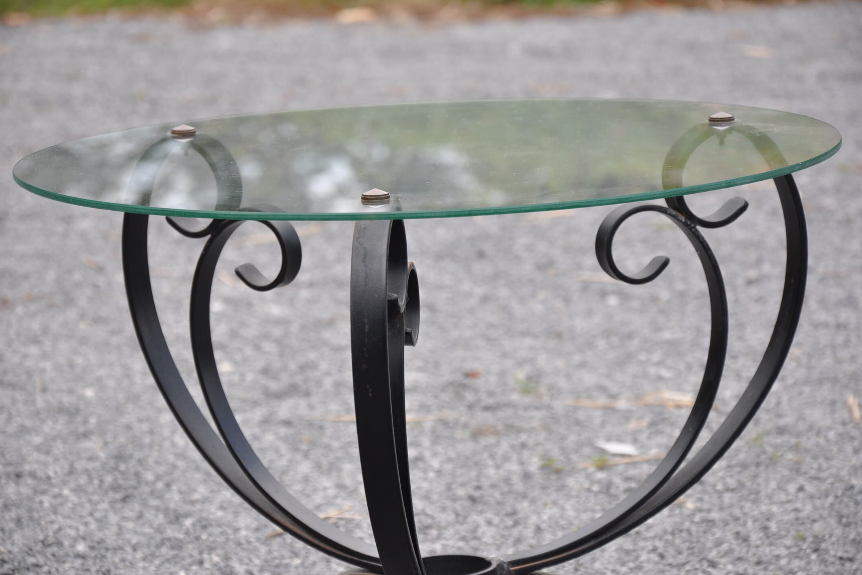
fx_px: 3795
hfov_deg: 13.0
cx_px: 429
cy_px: 287
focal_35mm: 159
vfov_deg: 8.7
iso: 320
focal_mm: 105
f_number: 8
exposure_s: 1/250
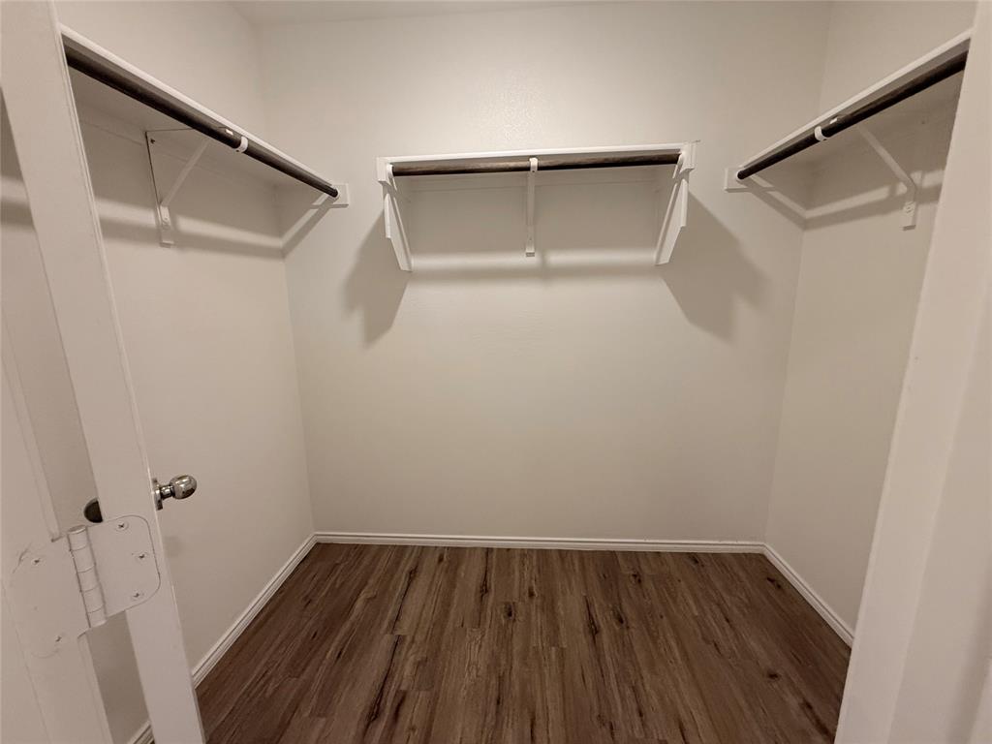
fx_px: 401
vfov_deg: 85.7
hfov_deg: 102.1
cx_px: 496
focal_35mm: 14
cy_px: 372
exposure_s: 1/120
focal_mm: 2.22
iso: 320
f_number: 2.2
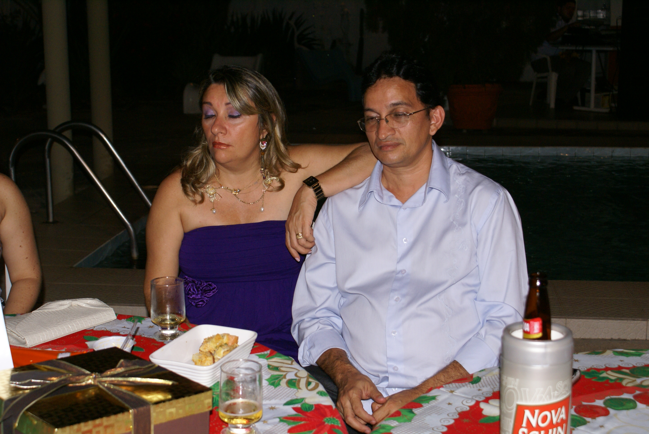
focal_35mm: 60
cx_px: 324
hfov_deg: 33.4
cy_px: 217
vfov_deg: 22.7
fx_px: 1083
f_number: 5.6
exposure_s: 1/60
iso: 400
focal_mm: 40
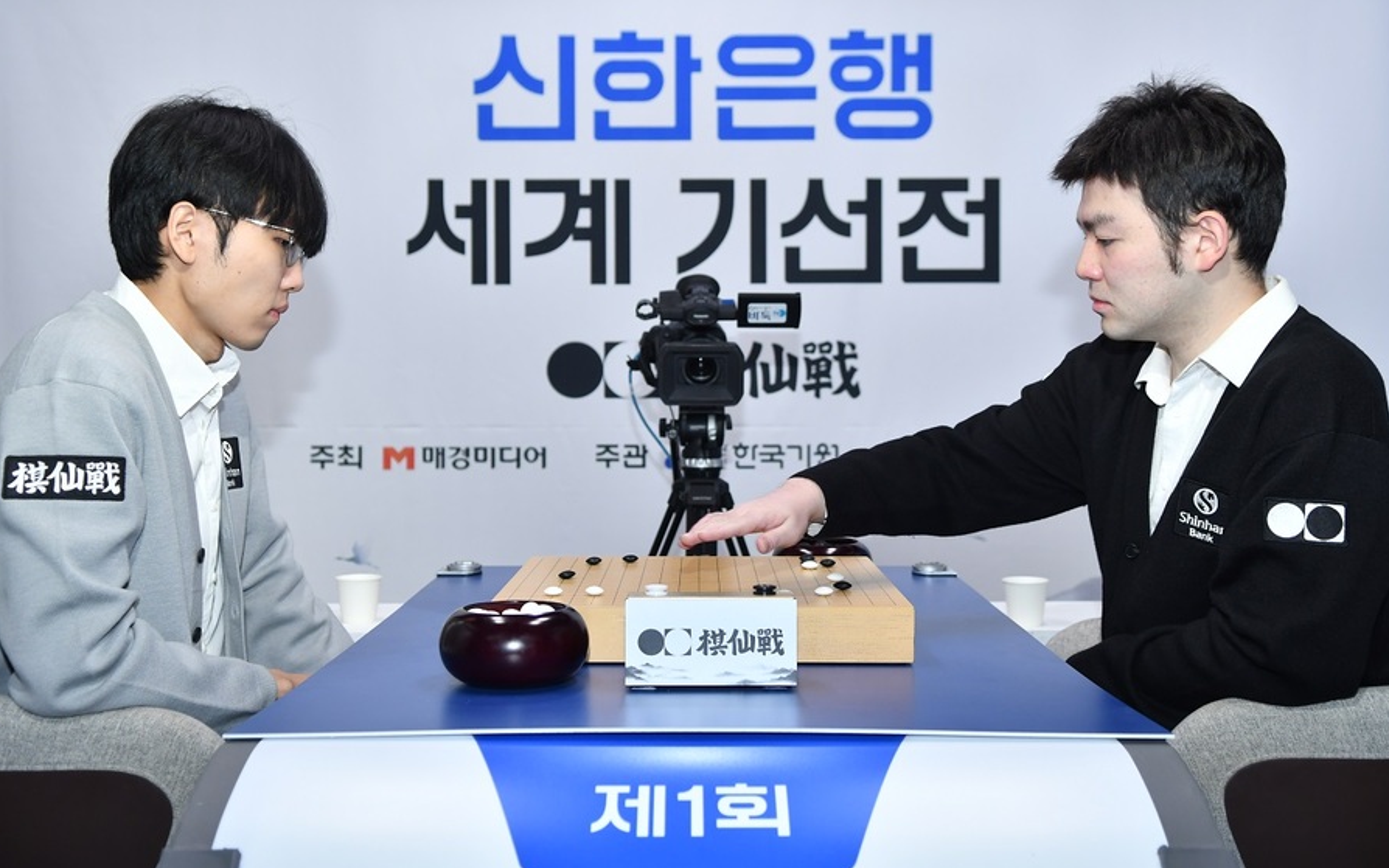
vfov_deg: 32.0
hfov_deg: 49.3
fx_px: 1514
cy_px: 422
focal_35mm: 40
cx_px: 694
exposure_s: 1/200
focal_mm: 26
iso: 640
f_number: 4.5
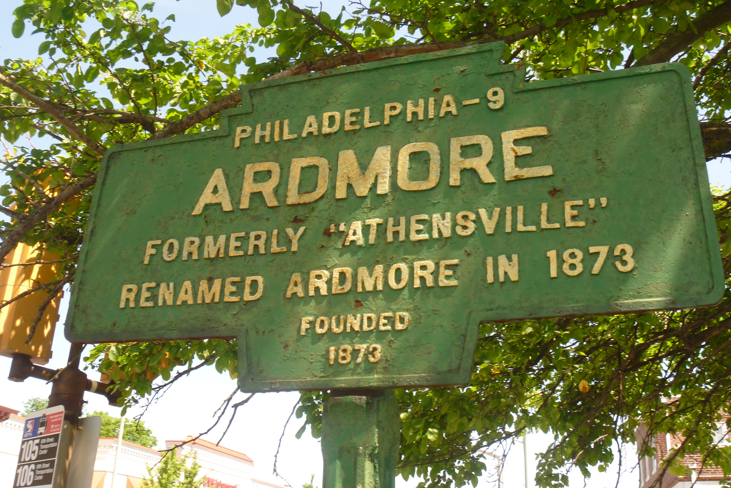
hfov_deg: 51.9
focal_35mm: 37
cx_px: 363
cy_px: 235
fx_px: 751
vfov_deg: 35.9
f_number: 4.5
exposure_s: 1/160
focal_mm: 6.3
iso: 100
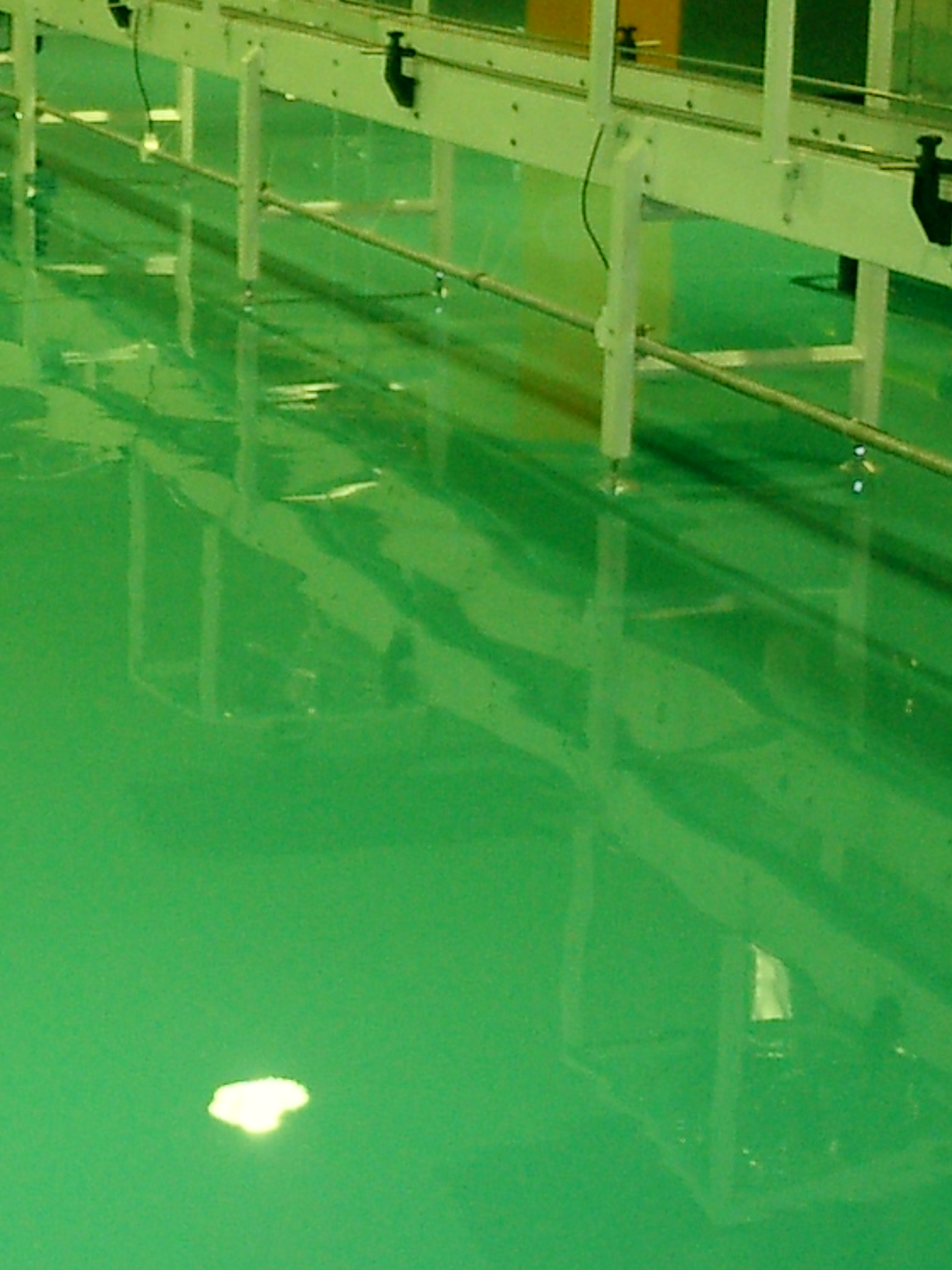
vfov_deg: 25.2
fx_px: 2824
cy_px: 394
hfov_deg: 18.8
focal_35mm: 77
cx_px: 95
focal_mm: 7.5
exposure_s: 1/30
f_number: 3.2
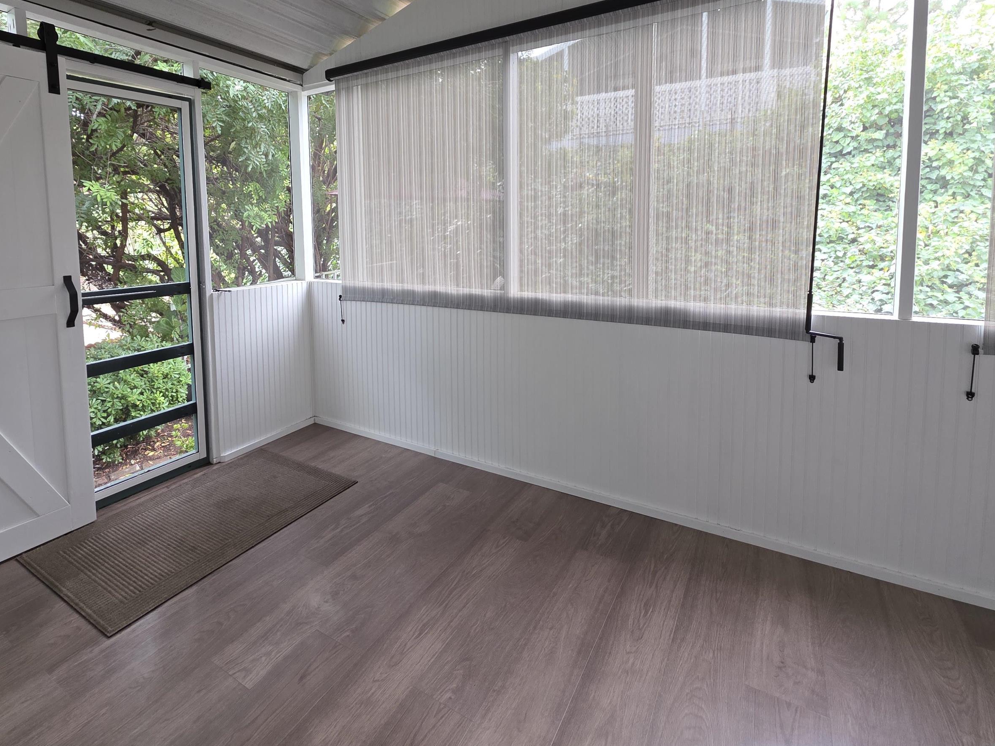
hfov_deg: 90.5
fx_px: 489
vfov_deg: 73.2
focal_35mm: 17
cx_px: 433
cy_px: 269
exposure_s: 1/120
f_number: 1.9
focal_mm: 2.2
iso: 125
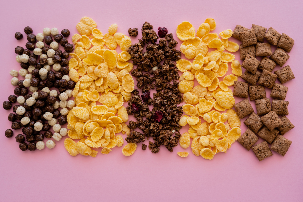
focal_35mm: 42
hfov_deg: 46.4
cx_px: 152
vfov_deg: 31.9
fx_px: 353
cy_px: 101
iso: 400
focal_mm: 42
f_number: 4
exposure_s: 1/125
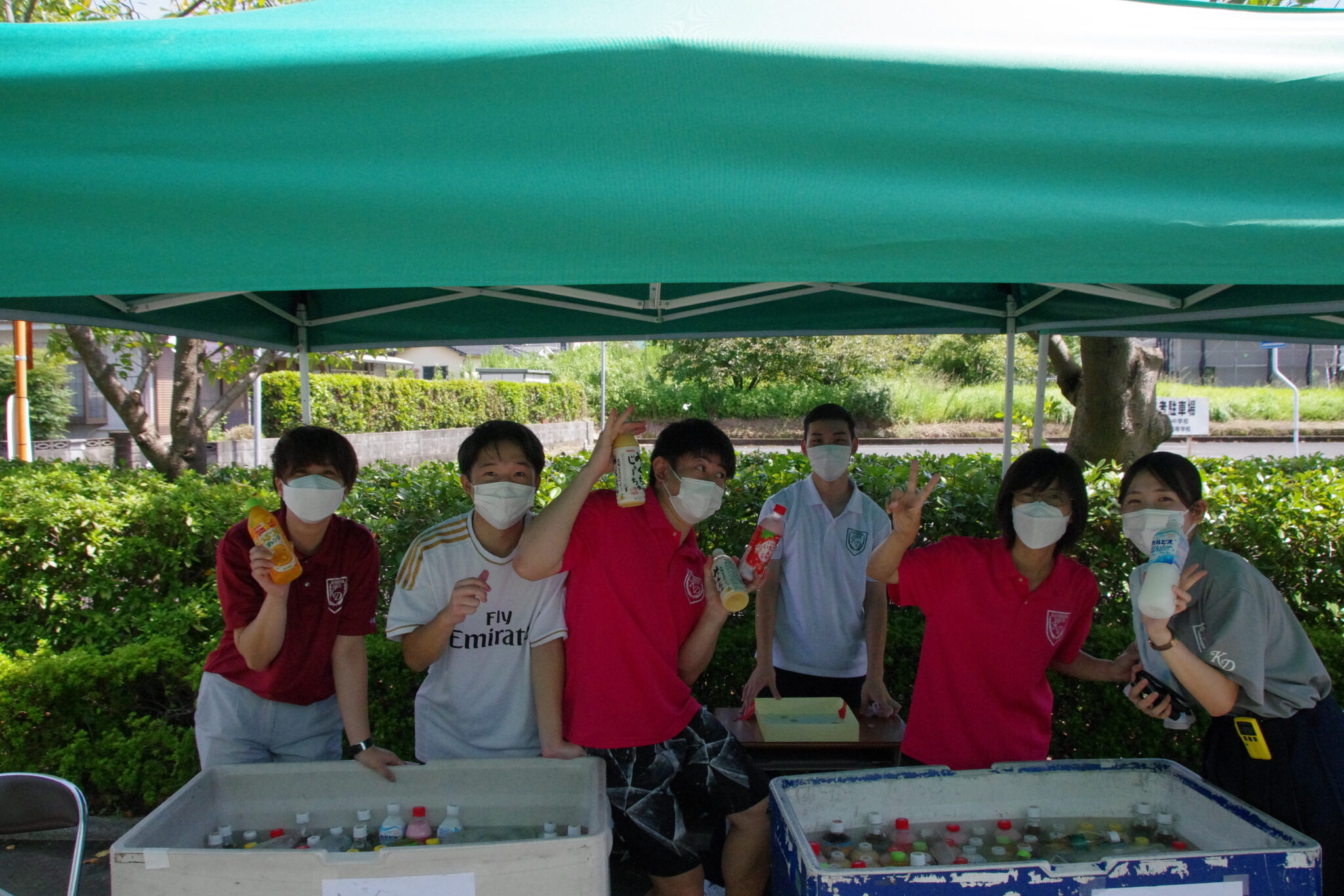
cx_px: 672
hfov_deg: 67.4
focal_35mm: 27
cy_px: 448
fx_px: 1008
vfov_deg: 47.9
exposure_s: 1/1000
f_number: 8
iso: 3200
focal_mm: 18
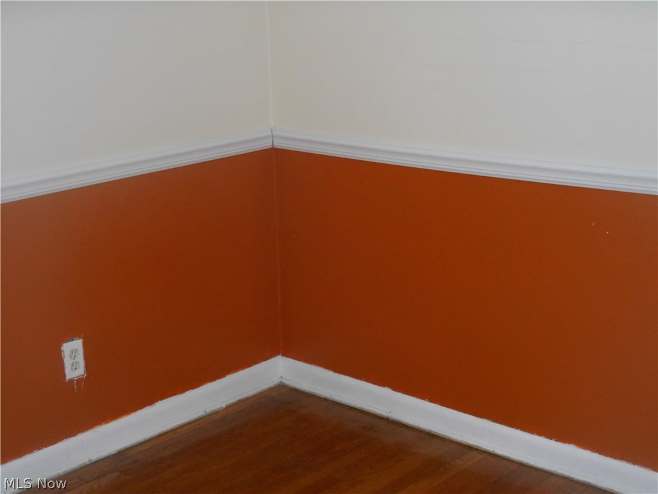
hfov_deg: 31.7
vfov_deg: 24.0
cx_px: 329
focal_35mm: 61
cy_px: 247
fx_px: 1160
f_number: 4.4
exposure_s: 1/60
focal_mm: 10.9
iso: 400
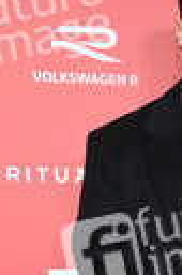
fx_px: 1141
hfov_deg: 9.0
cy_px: 352
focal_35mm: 150
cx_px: 233
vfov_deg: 13.2
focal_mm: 48
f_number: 5
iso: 800
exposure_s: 1/250
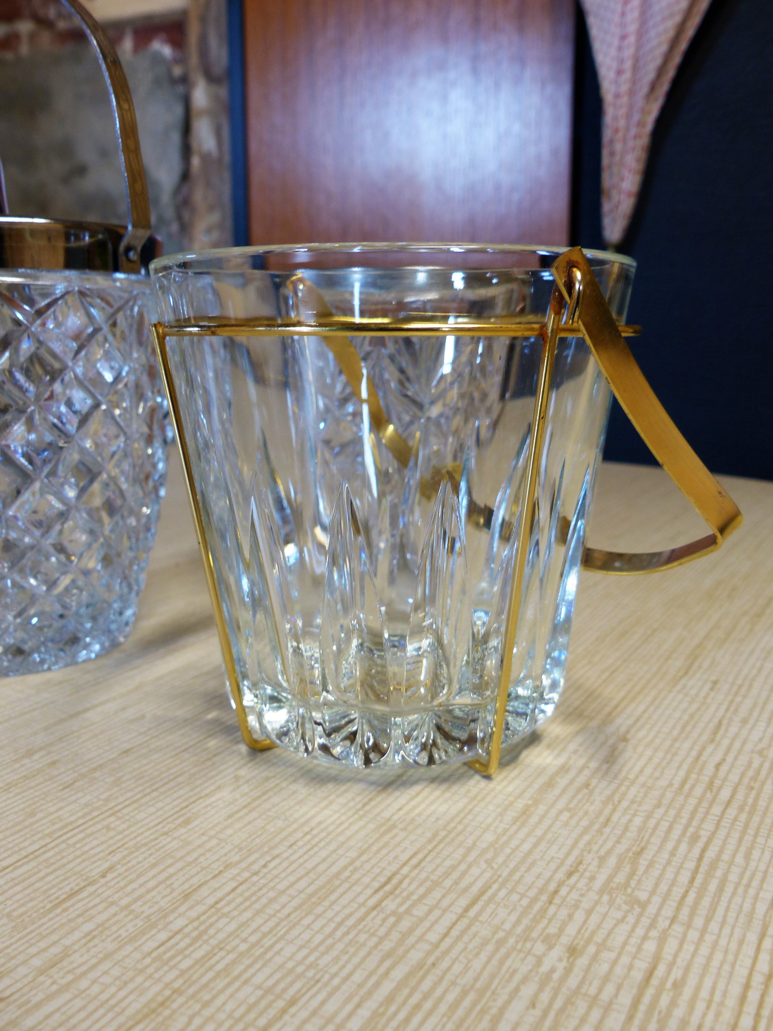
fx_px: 893
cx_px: 386
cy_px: 516
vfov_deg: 60.0
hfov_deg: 46.8
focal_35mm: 30
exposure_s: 1/20
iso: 100
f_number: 2.8
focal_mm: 5.4
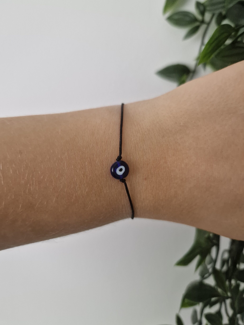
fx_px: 226
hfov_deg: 56.8
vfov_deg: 71.6
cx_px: 120
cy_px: 159
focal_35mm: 24
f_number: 1.8
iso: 64
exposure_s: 1/100
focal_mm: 5.4
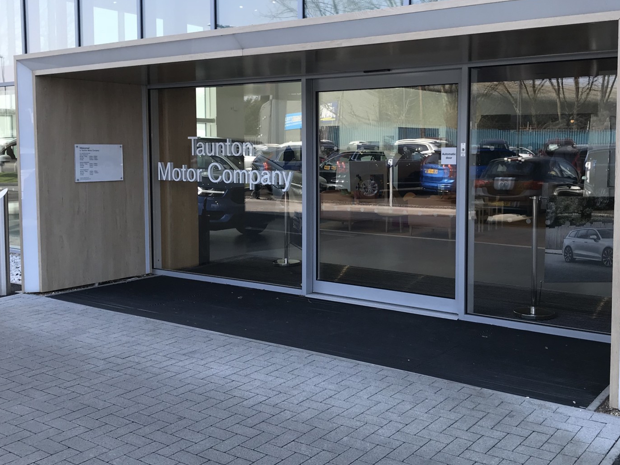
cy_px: 206
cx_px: 354
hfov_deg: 47.7
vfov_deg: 36.8
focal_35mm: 39
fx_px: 699
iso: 20
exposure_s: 1/618
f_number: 1.8
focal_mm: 3.99
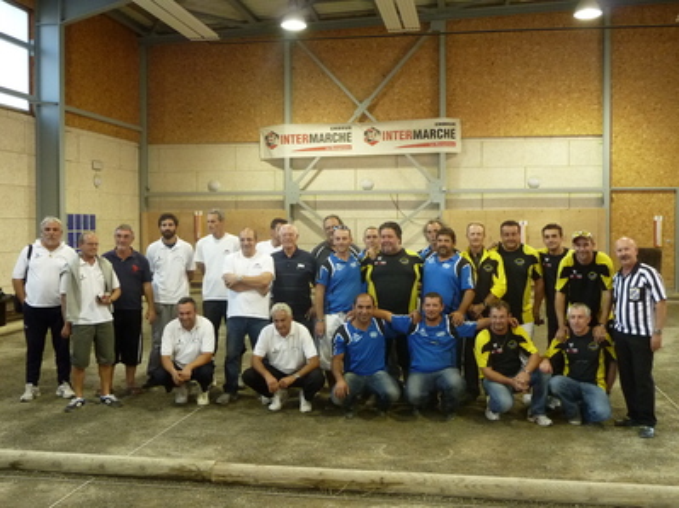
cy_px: 254
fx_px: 784
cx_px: 340
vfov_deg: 35.9
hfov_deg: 46.8
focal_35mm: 40
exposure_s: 1/20
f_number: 3.6
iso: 400
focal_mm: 6.5
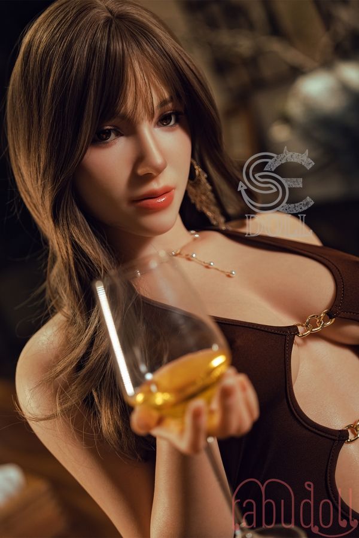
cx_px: 180
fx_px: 1047
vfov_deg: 28.8
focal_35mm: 70
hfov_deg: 19.5
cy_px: 269
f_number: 2.8
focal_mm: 70
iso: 400
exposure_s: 1/200
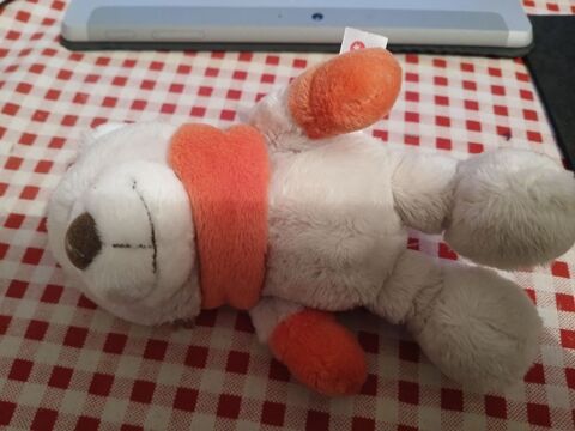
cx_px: 288
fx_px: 432
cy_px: 216
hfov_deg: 67.3
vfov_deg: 53.1
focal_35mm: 26
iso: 640
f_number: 1.8
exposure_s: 1/20
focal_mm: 3.98
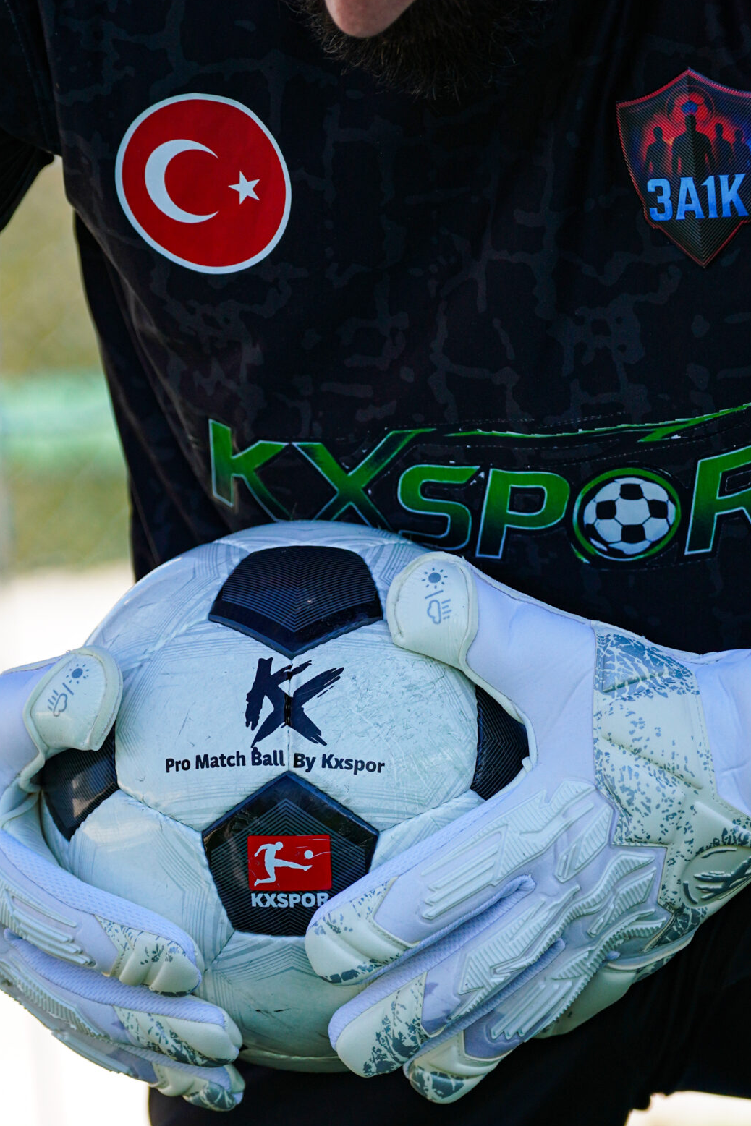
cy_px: 765
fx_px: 13580
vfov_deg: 4.7
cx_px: 249
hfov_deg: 3.2
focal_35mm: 434
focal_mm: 176
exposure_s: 1/1250
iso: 160
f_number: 3.2
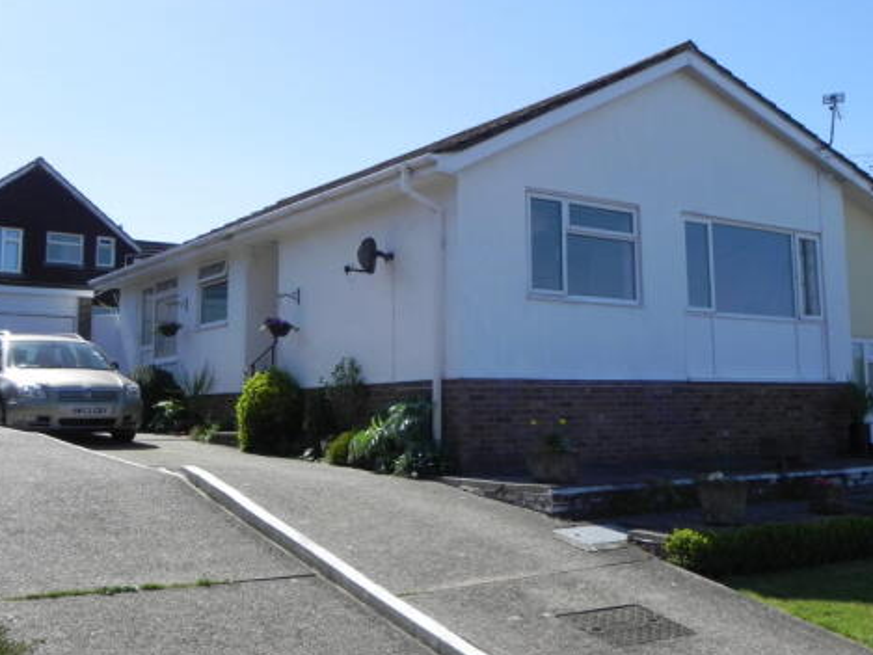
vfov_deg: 35.1
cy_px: 295
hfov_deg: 45.7
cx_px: 470
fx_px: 1034
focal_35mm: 41
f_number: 7.1
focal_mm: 5.9
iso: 160
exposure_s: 1/327
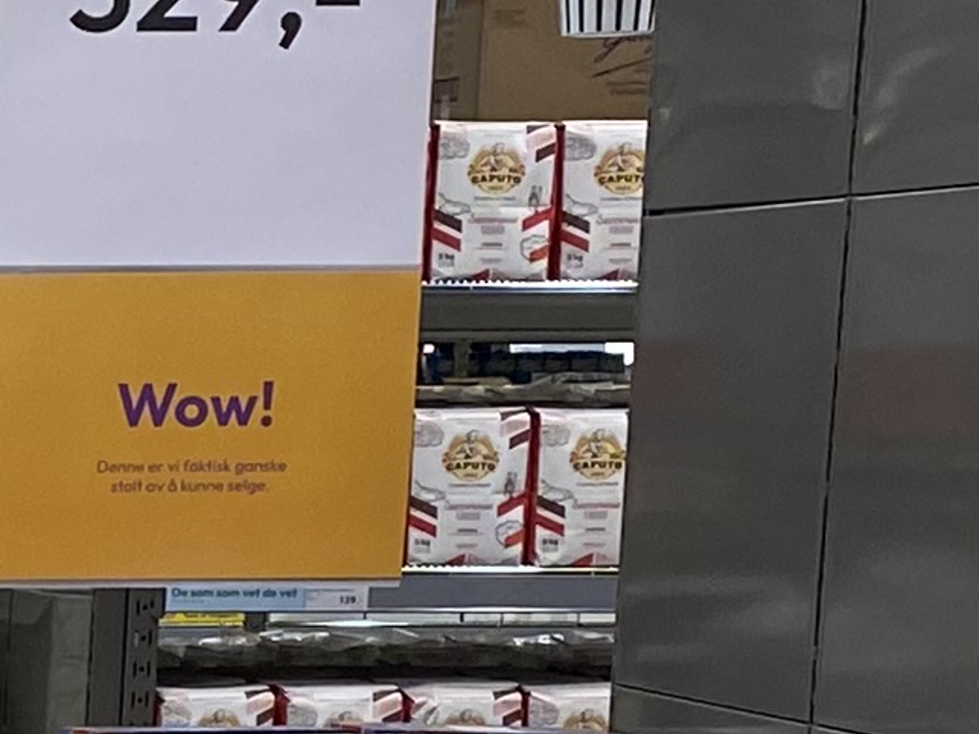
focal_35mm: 163
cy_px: 1265
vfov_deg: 8.8
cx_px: -1160
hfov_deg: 10.8
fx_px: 4609
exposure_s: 1/121
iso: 125
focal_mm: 4.25
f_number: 1.8
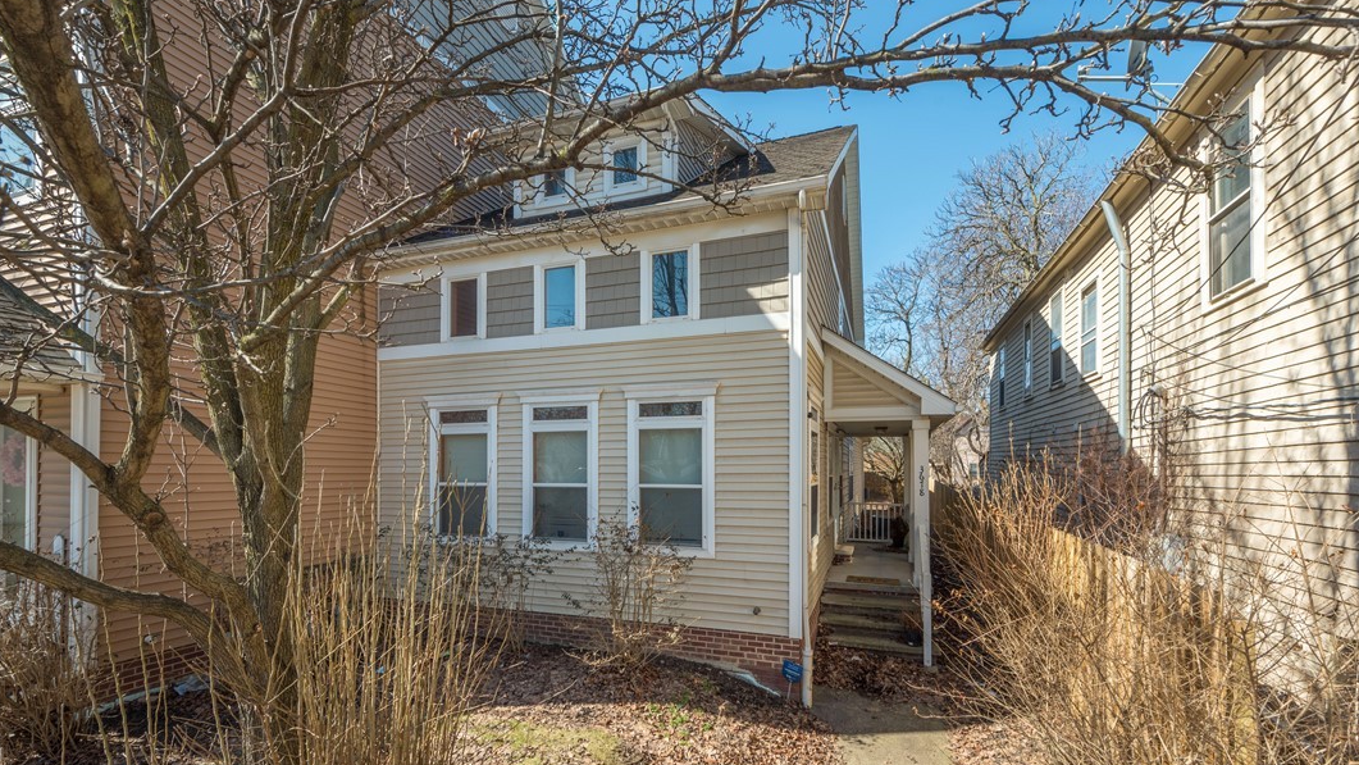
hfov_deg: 103.0
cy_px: 445
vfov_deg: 70.1
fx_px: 541
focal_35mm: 15
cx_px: 691
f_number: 9
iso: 200
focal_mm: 14
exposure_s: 1/160
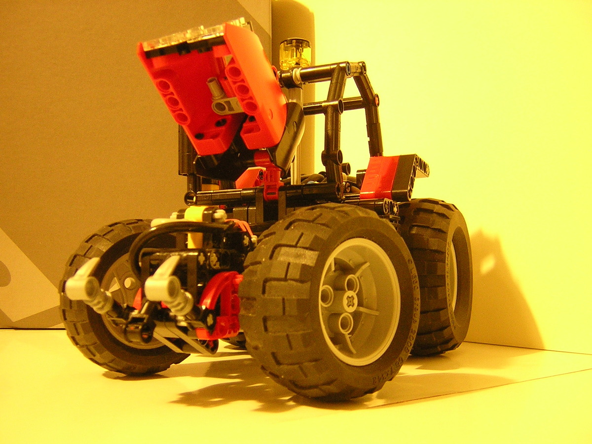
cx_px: 296
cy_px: 222
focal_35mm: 36
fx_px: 616
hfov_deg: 51.4
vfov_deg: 39.7
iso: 400
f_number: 2.6
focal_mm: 4.7
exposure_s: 1/2.2
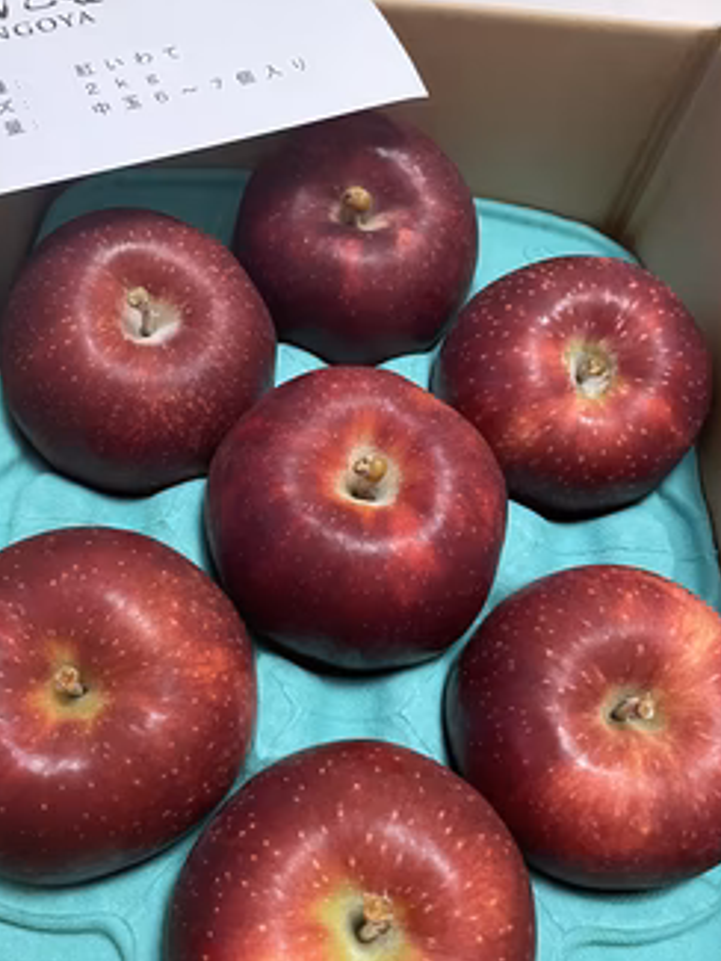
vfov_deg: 56.8
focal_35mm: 32
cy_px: 494
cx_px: 334
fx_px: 888
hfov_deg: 44.2
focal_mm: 4.2
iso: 640
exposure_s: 1/32
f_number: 1.6
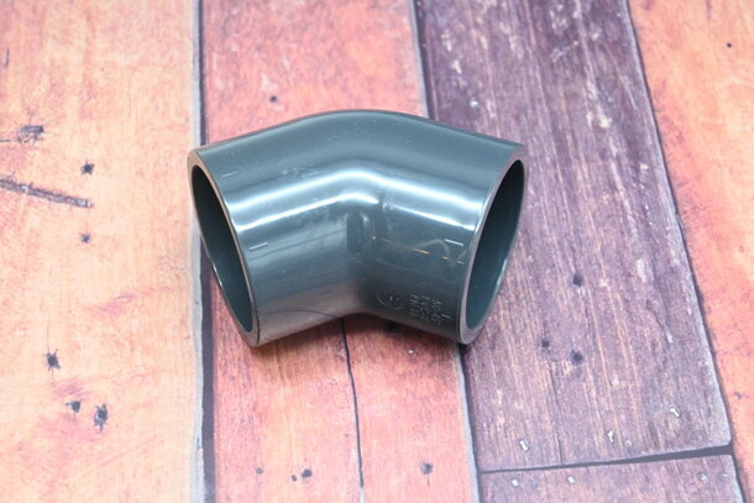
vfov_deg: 18.2
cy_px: 252
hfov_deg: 27.0
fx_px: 1571
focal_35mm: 75
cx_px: 377
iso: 3600
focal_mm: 50
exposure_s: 1/80
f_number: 6.3
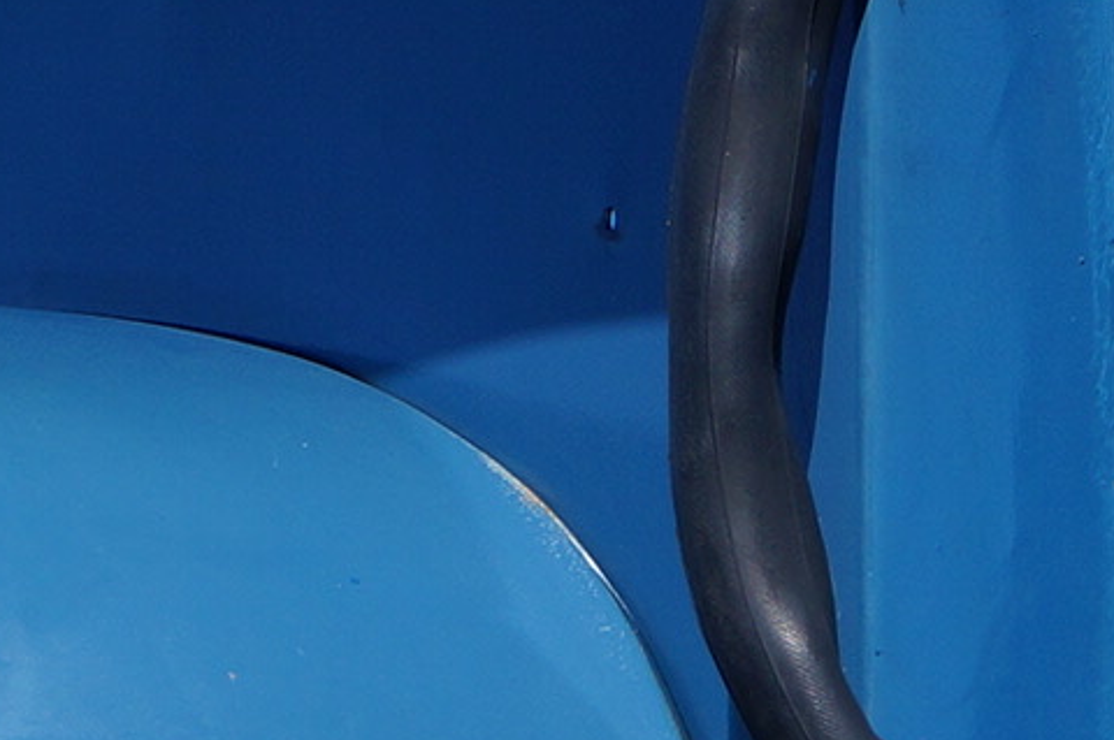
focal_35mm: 268
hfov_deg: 7.2
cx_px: 2811
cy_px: 1557
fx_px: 8271
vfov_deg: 5.0
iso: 100
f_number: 13
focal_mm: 35
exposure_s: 1/125
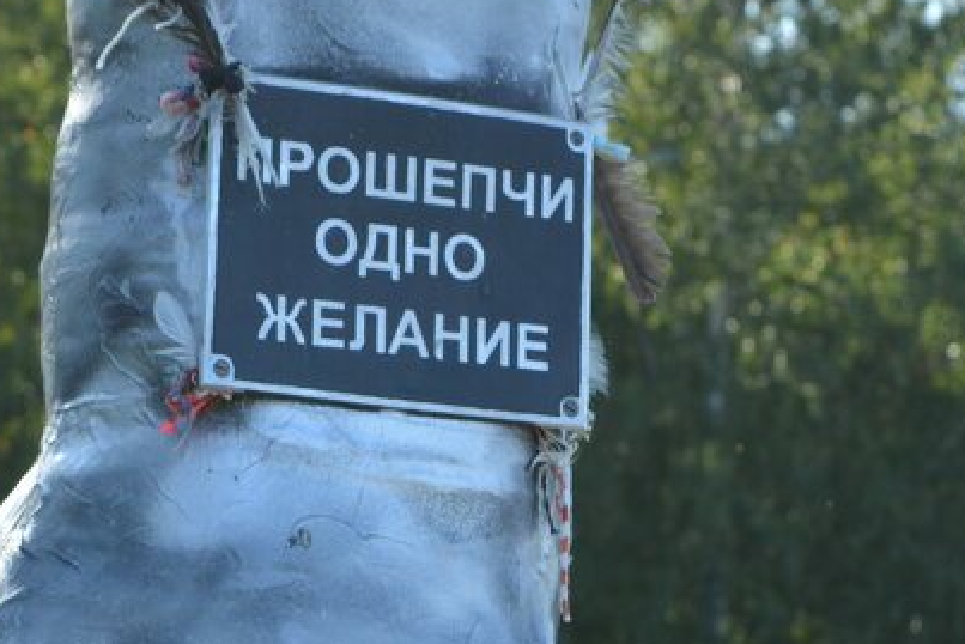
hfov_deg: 12.5
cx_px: 415
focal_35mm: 164
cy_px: 660
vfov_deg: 8.3
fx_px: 4397
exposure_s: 1/640
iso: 400
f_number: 5.6
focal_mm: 55
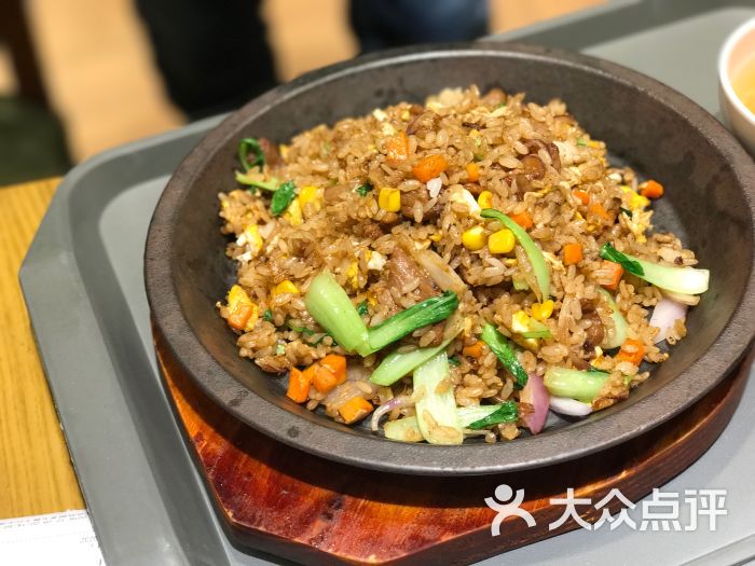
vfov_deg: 25.7
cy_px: 283
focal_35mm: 57
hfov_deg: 33.8
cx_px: 378
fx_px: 1243
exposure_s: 1/50
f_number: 2.8
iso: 125
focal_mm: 6.6
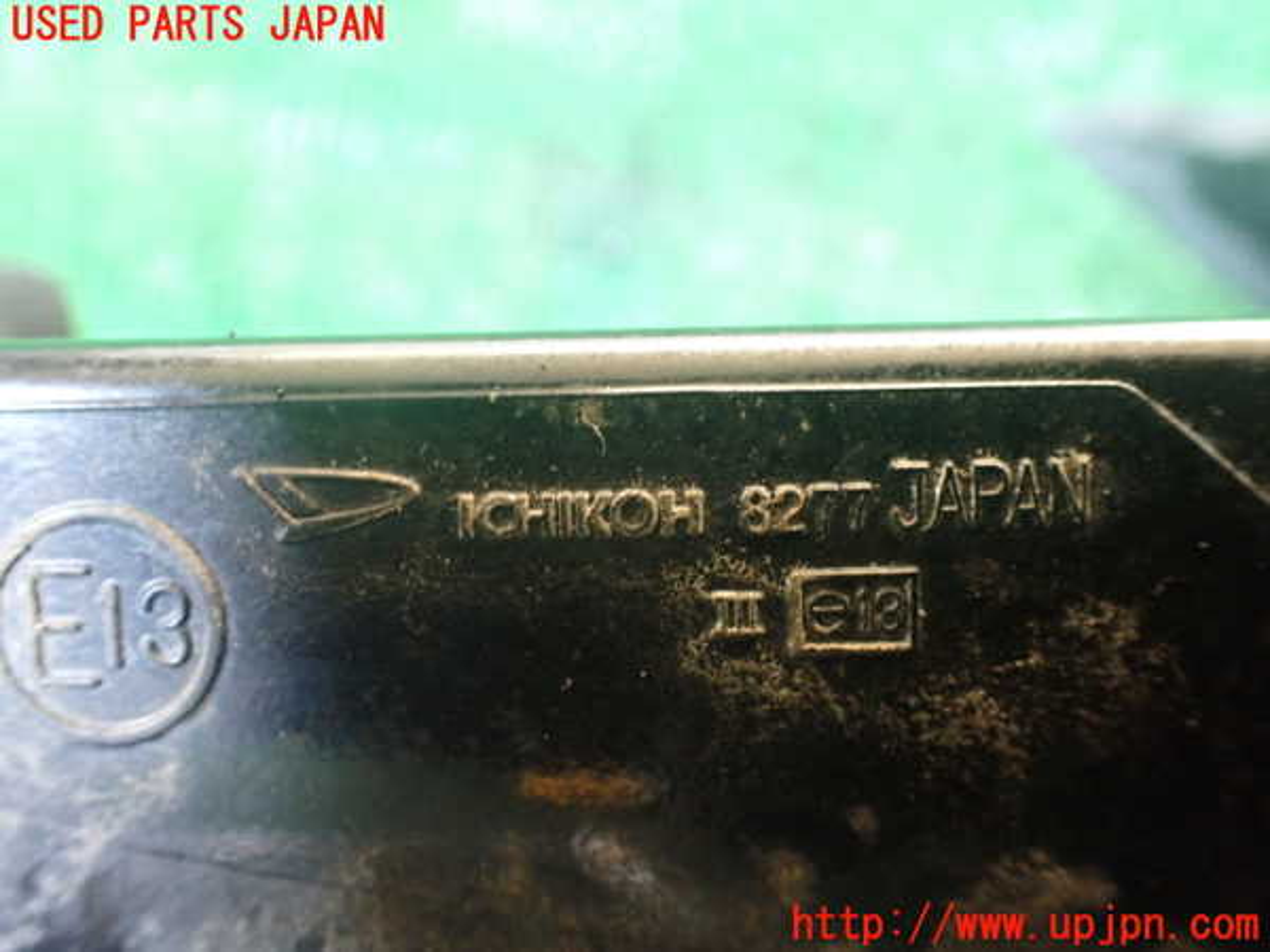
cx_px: 635
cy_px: 476
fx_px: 1101
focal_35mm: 30
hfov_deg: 60.0
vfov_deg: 46.8
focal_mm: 5.4
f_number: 2.3
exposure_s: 1/30
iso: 800
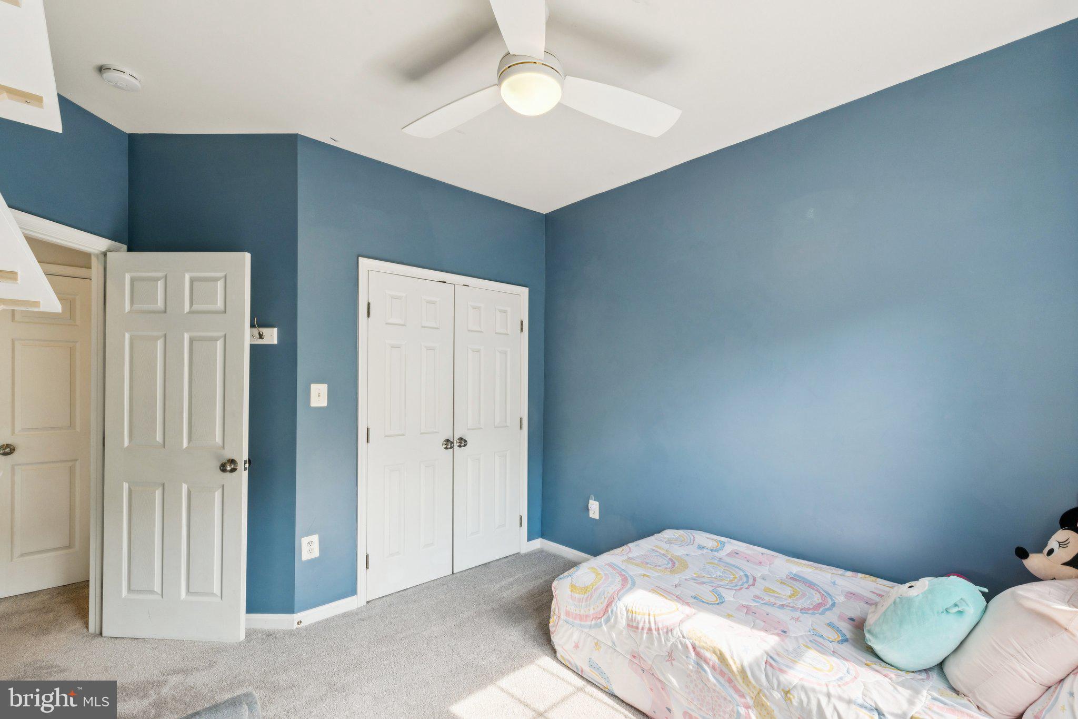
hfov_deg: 100.4
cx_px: 539
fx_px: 449
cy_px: 360
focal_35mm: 15
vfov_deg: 77.3
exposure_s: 1/40
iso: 250
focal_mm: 10
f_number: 9
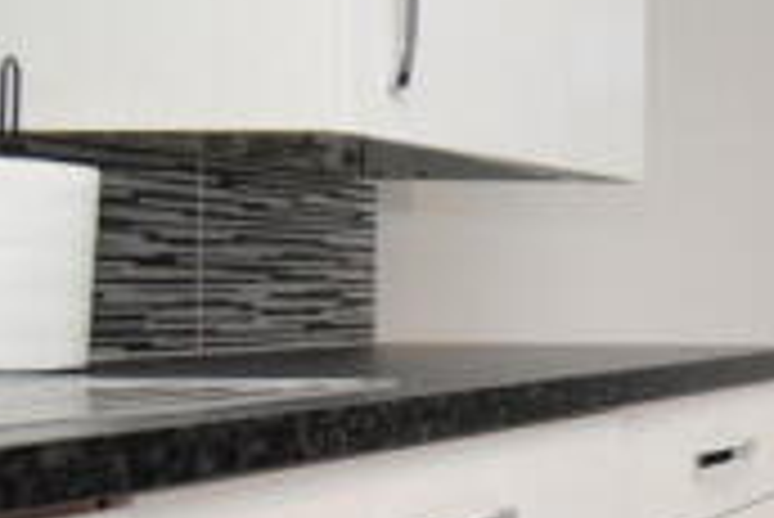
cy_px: 300
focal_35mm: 57
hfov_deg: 24.3
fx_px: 1227
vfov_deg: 23.8
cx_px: 1253
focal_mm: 10
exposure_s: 1/125
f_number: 4.5
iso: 1400
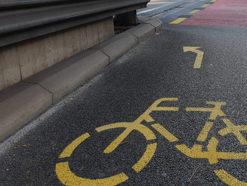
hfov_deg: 39.8
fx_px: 328
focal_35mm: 46
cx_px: 192
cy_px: 67
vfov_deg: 31.3
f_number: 2.4
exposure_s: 1/274
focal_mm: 4.3
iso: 50
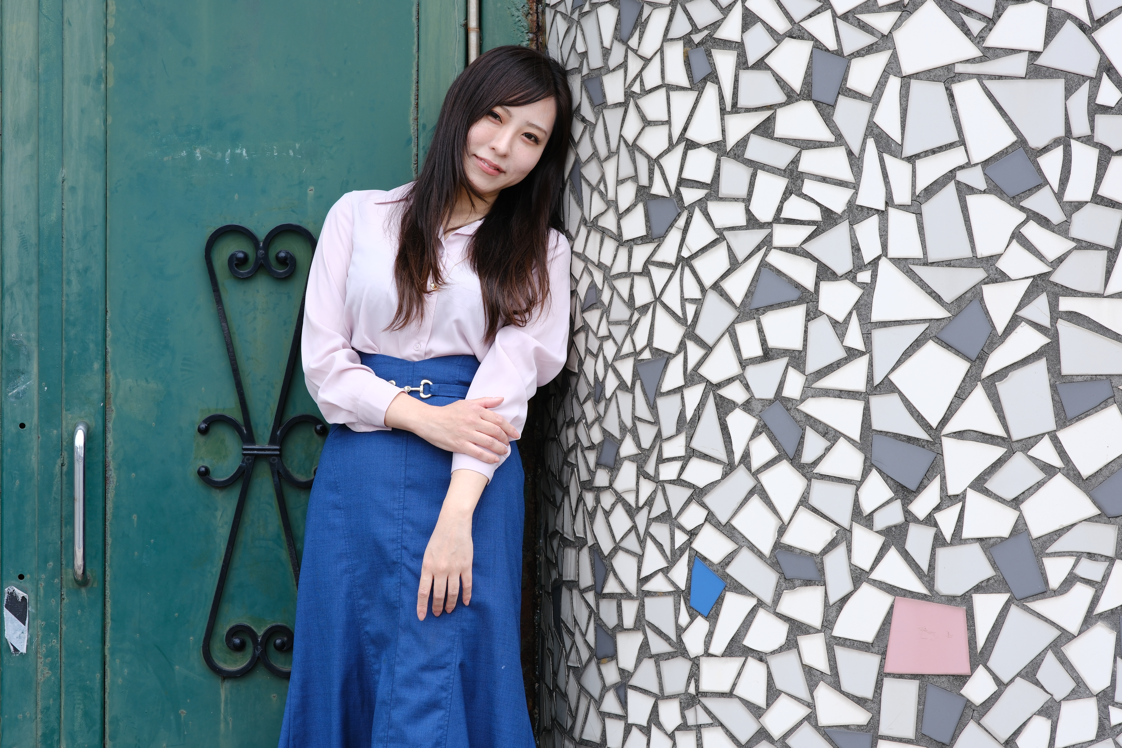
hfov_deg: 18.1
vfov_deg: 12.1
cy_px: 374
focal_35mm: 113
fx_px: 3522
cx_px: 561
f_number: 5.6
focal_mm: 75
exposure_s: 1/105
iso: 125
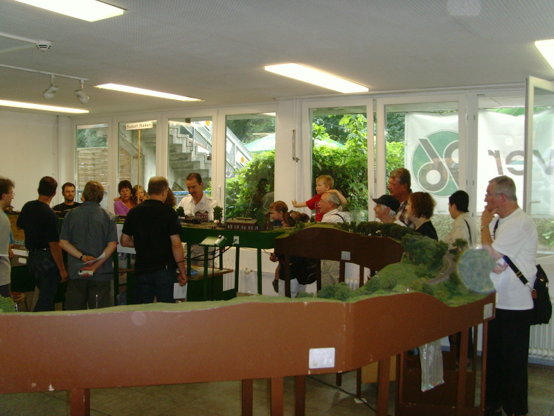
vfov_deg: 36.8
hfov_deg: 47.9
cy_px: 208
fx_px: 624
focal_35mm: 39
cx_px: 277
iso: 200
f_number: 3.5
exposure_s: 1/45
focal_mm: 6.6
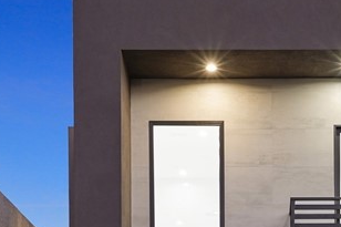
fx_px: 1070
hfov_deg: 17.9
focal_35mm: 113
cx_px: 283
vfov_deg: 11.9
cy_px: 246
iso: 640
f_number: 8
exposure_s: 1/1.67
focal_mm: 32
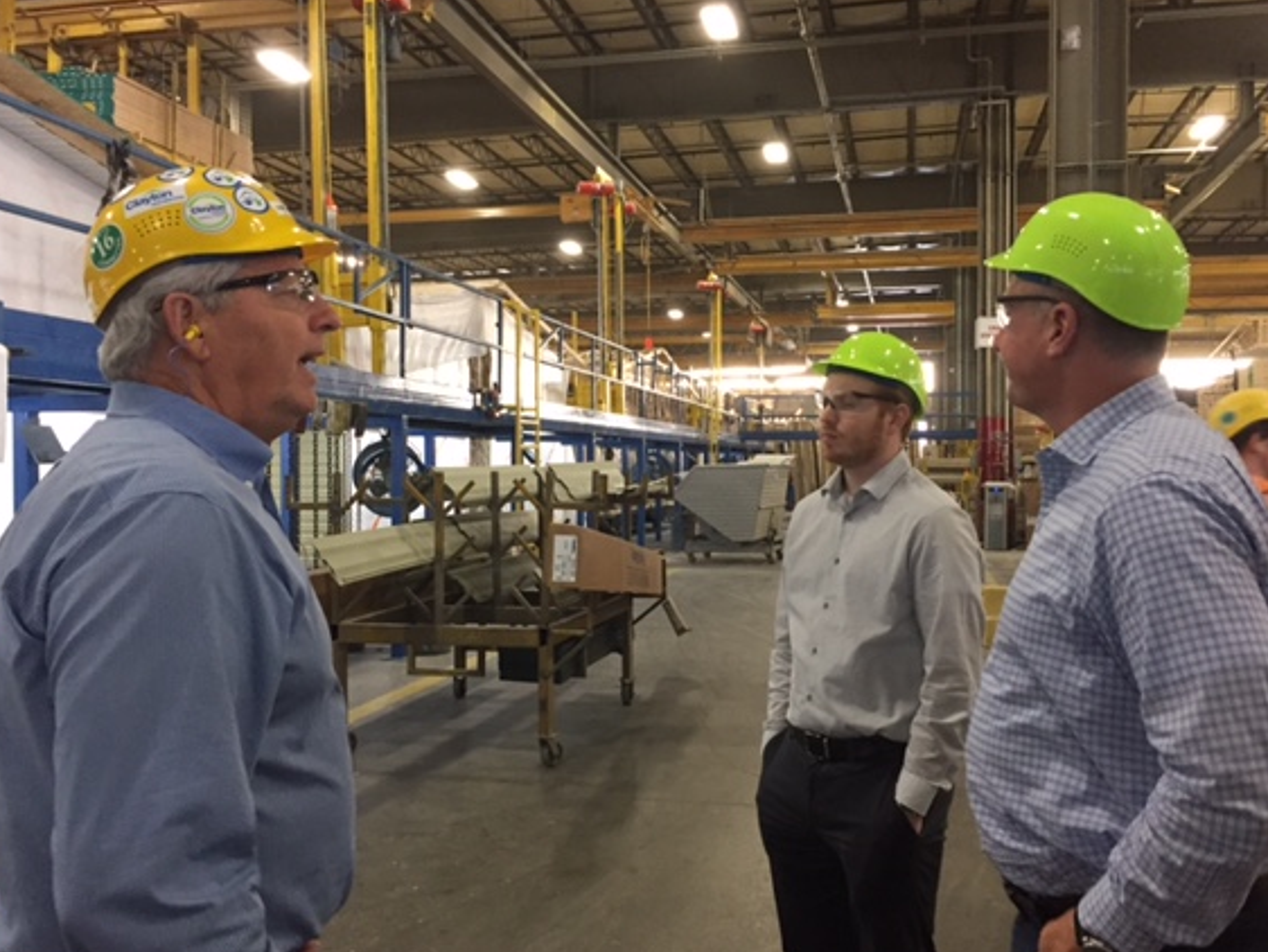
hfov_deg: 55.3
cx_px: 657
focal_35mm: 33
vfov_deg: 43.0
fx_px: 1209
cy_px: 476
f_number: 2.2
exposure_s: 1/30
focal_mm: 4.15
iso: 200
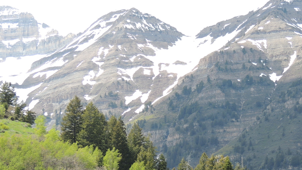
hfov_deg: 18.4
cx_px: 193
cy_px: 127
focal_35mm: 116
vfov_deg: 10.4
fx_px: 929
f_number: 3.9
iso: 100
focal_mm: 13.3
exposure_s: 1/400
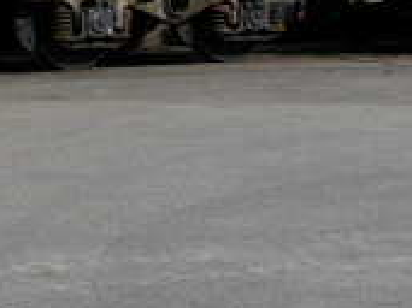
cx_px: -802
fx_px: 2295
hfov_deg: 8.6
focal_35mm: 193
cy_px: -112
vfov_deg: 7.6
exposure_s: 1/500
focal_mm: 15
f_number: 8
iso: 160
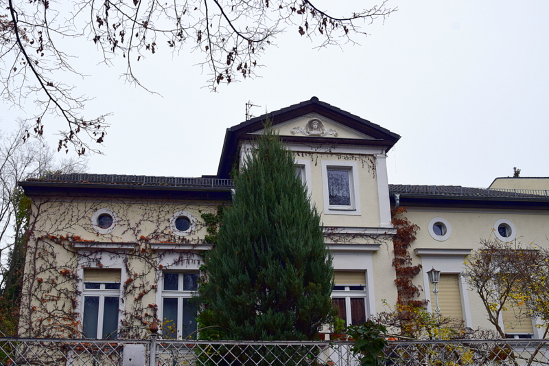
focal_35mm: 32
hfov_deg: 59.5
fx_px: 480
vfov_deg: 41.7
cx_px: 274
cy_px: 183
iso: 400
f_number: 9
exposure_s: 1/125
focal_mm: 21
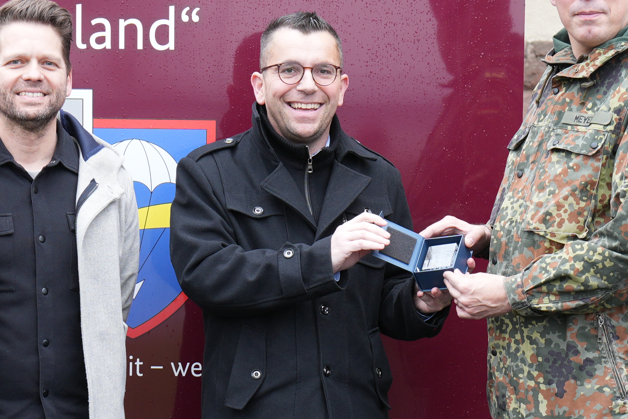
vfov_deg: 9.9
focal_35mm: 138
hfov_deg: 14.8
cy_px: 367
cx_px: 216
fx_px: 2407
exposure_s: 1/60
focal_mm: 32
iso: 200
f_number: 4
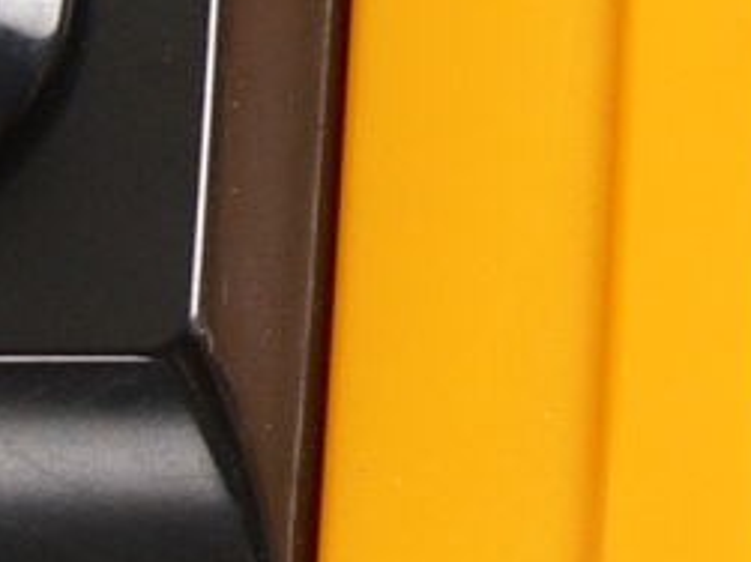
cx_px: 1765
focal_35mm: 345
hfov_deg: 5.6
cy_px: -126
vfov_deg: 4.3
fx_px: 7481
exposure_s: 1/80
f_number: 6.3
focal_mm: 50
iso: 1000
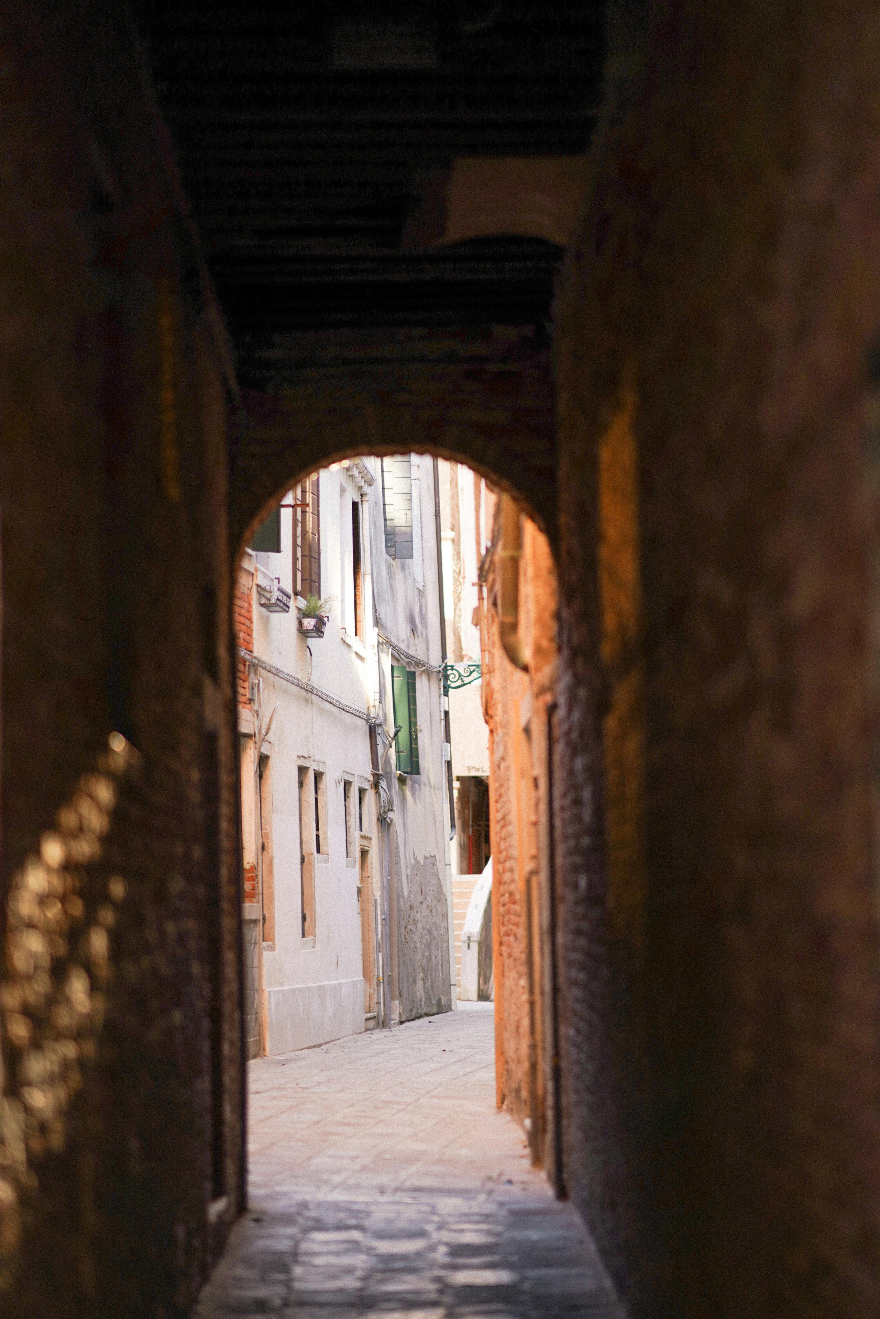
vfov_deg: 23.9
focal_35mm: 85
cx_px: 440
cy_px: 660
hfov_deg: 16.1
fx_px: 3116
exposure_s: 1/320
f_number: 1.4
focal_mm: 85
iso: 100
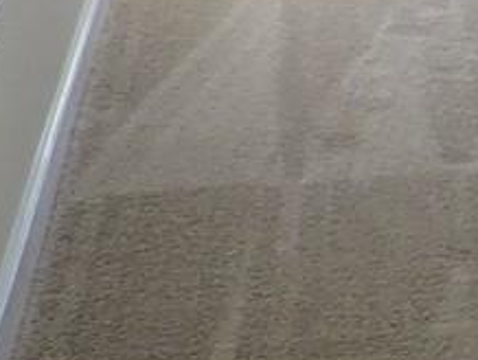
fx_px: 2433
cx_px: 1285
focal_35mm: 176
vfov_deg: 8.2
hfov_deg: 9.5
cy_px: -224
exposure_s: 1/40
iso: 100
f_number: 3
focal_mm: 4.3
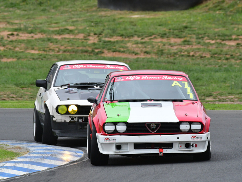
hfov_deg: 2.4
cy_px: 91
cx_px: 120
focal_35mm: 814
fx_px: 5692
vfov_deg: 1.8
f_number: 11
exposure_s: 1/640
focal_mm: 500
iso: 1250
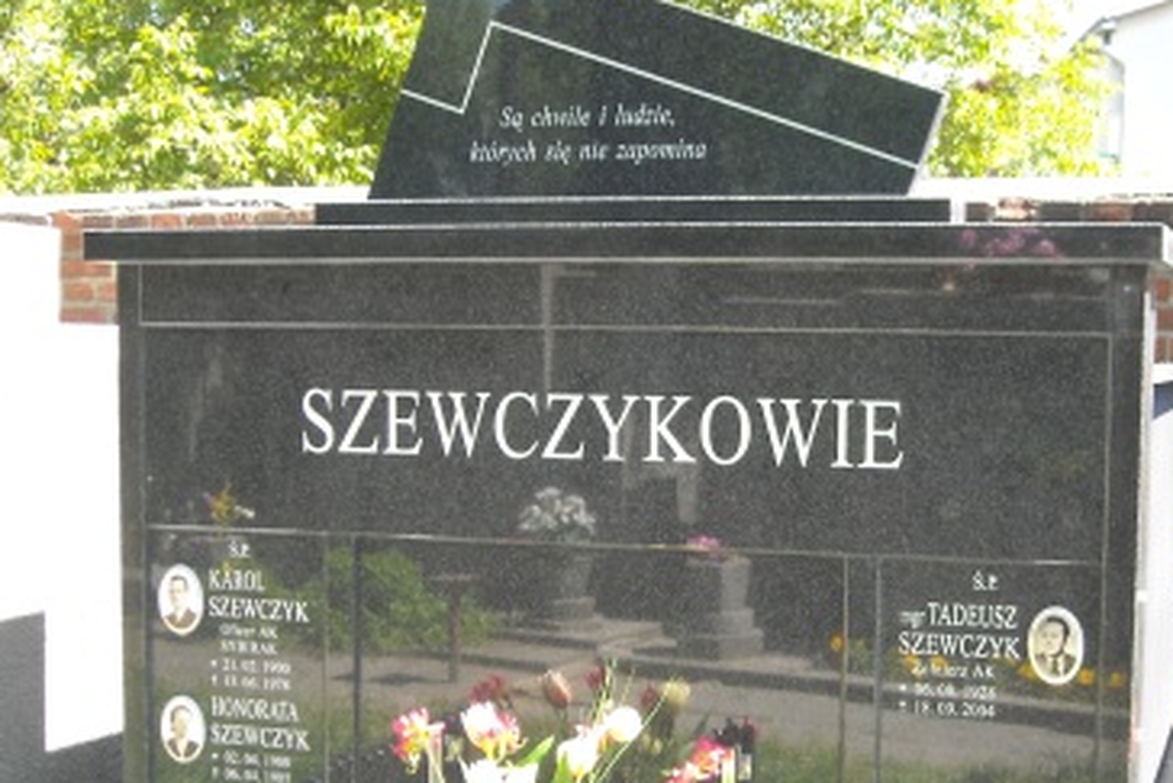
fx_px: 2282
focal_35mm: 70
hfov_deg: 28.8
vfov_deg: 19.4
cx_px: 628
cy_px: 530
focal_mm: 7.92
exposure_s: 1/91
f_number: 3.2
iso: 64
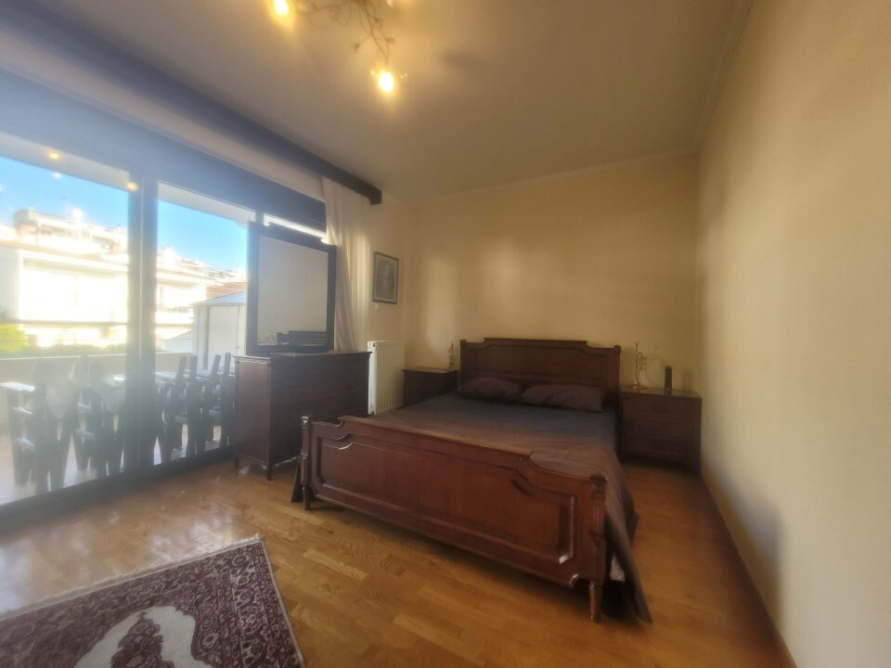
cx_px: 446
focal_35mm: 13
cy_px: 334
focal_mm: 1.74
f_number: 2.2
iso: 100
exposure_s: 1/50
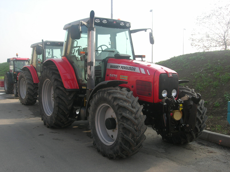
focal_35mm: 38
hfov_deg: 49.0
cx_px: 115
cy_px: 86
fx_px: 252
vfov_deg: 37.7
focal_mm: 7.8
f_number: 4.8
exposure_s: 1/232
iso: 64
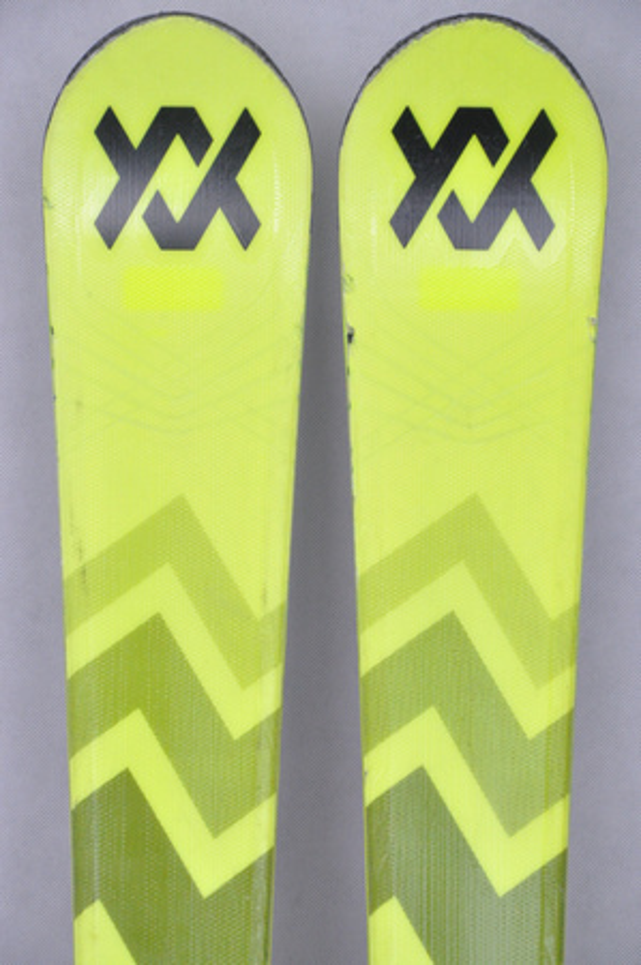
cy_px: 482
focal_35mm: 158
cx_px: 320
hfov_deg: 8.7
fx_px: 4216
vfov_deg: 13.1
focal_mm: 105
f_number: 8
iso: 2800
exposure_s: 1/125
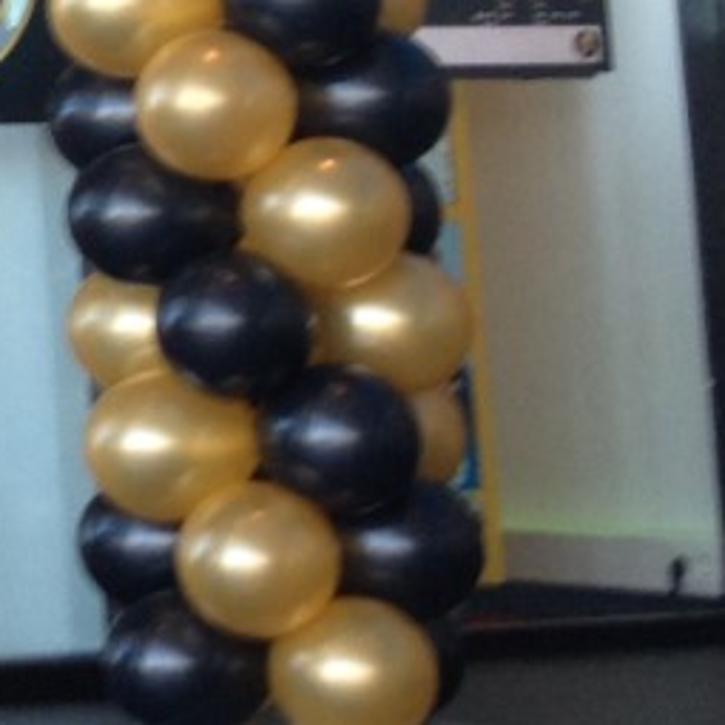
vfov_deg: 9.8
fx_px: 4147
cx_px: -972
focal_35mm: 175
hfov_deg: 9.1
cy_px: -193
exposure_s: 1/24
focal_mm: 4.28
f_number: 2.4
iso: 50
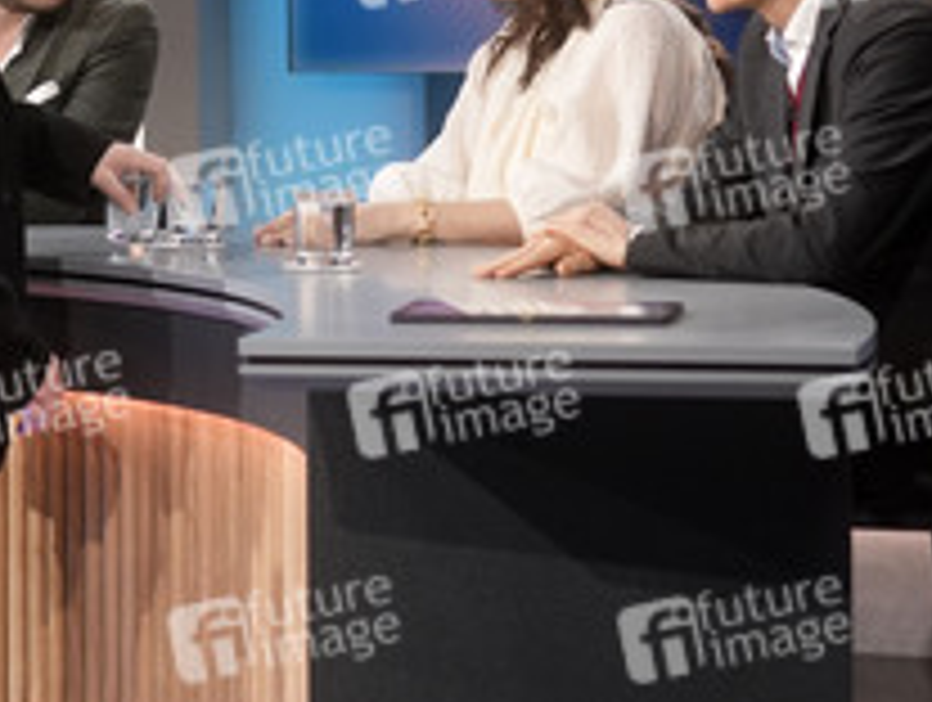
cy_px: 292
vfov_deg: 15.8
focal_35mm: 94
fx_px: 2535
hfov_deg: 20.8
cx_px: 344
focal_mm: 30
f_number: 2.2
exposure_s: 1/80
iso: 640
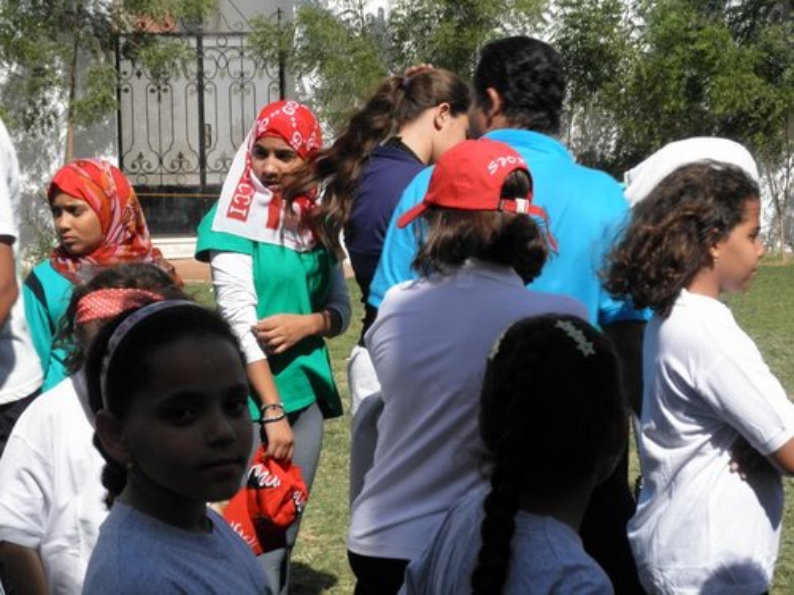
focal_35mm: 73
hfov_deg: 26.7
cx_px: 397
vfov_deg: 20.2
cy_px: 298
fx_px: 1674
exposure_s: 1/100
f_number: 11.3
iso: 80
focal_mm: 12.9
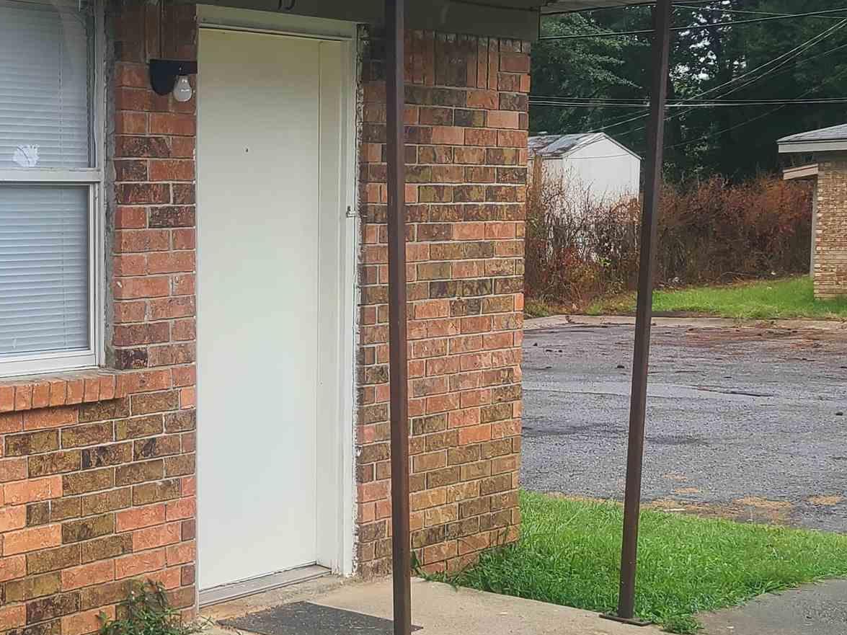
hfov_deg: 26.1
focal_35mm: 68
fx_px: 1664
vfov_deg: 21.6
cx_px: -110
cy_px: 363
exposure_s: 1/374
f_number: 1.8
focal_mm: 5.4
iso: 40
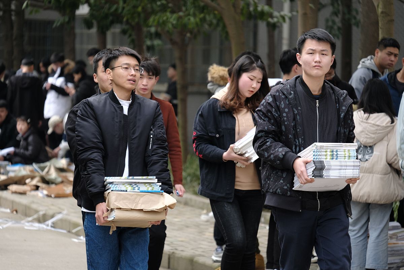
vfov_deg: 5.9
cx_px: 202
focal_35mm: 234
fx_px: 2626
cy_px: 135
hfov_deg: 8.8
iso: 500
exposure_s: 1/500
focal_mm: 156.1
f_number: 4.5
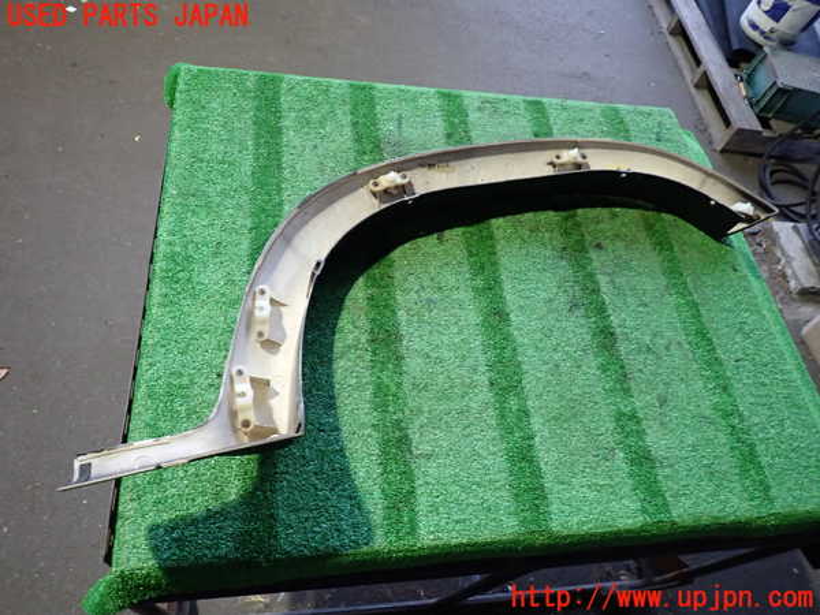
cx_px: 410
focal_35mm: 25
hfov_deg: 69.4
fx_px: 592
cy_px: 308
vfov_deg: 54.9
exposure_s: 1/30
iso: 400
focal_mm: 4.5
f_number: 2
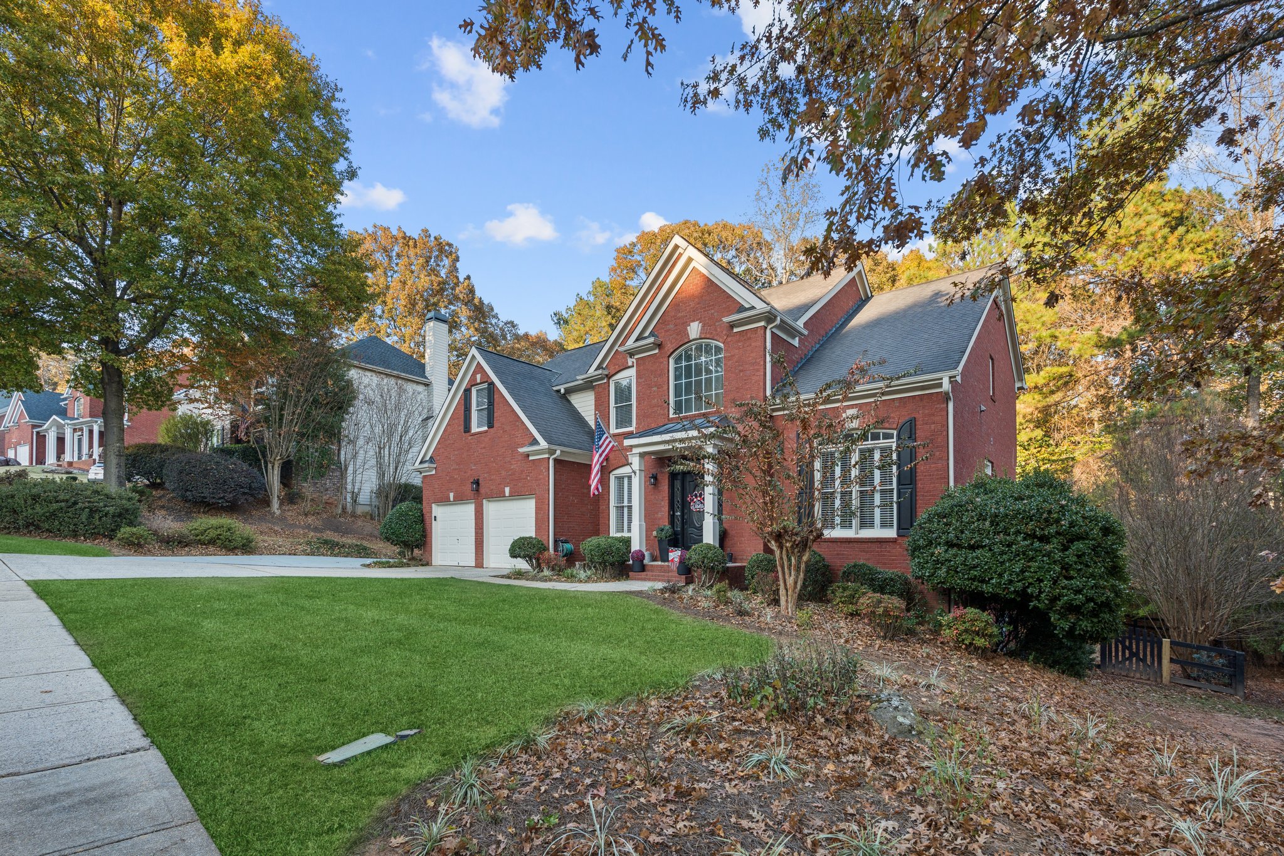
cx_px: 642
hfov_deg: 96.7
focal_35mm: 16
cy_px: 428
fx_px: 571
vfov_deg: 73.7
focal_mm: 16
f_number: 8
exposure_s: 1/20
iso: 100
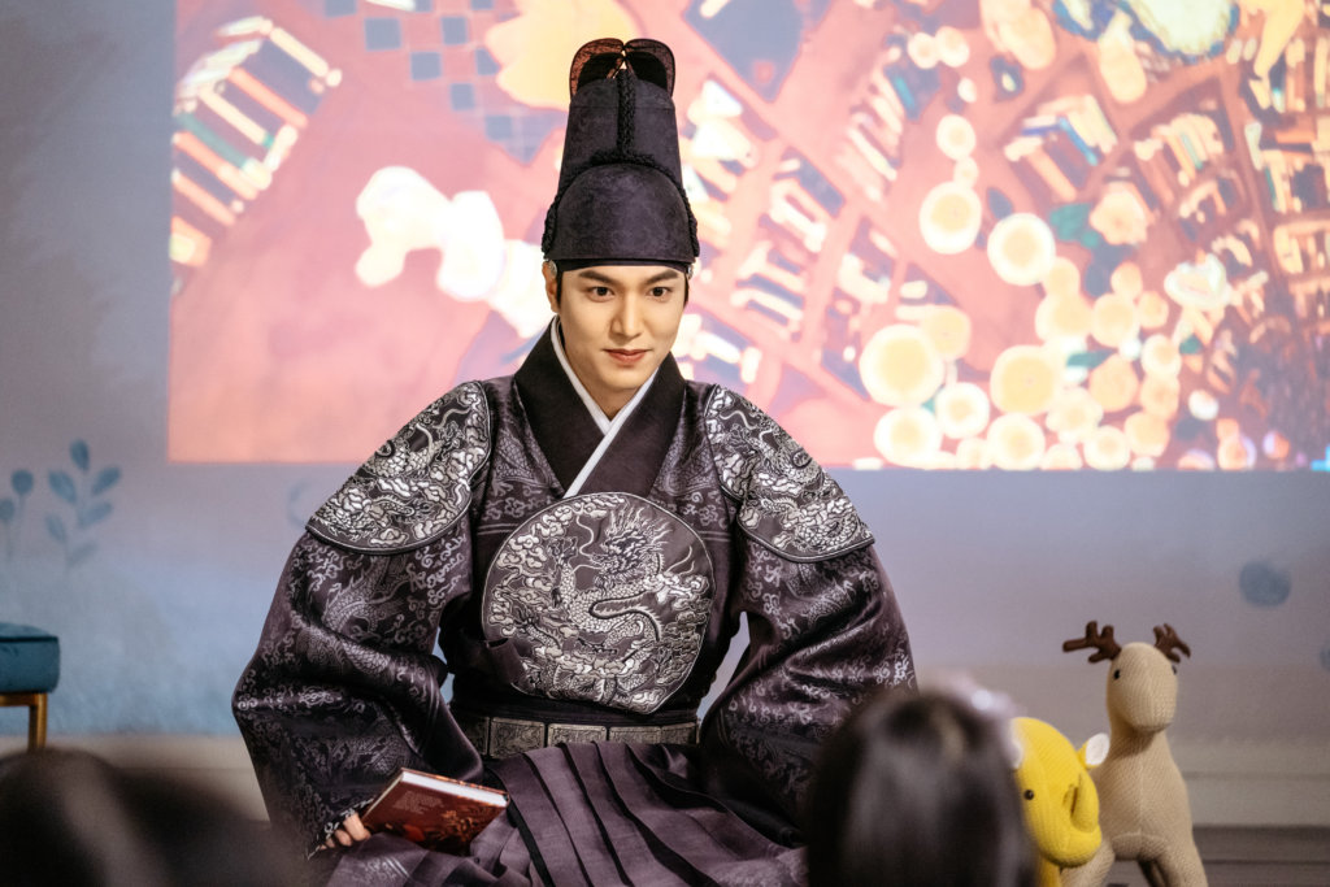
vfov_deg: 10.6
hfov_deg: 15.9
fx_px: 4766
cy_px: 444
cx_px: 665
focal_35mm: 129
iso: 3200
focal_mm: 129
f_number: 2.8
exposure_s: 1/100
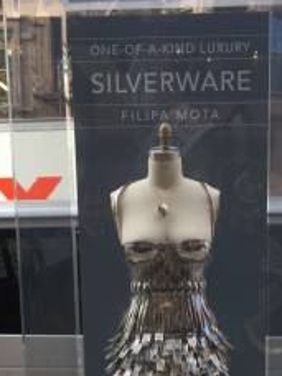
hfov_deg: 26.4
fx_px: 597
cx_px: 181
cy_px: 328
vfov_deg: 33.4
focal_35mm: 55
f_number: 2.2
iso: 32
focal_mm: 4.15
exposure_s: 1/225
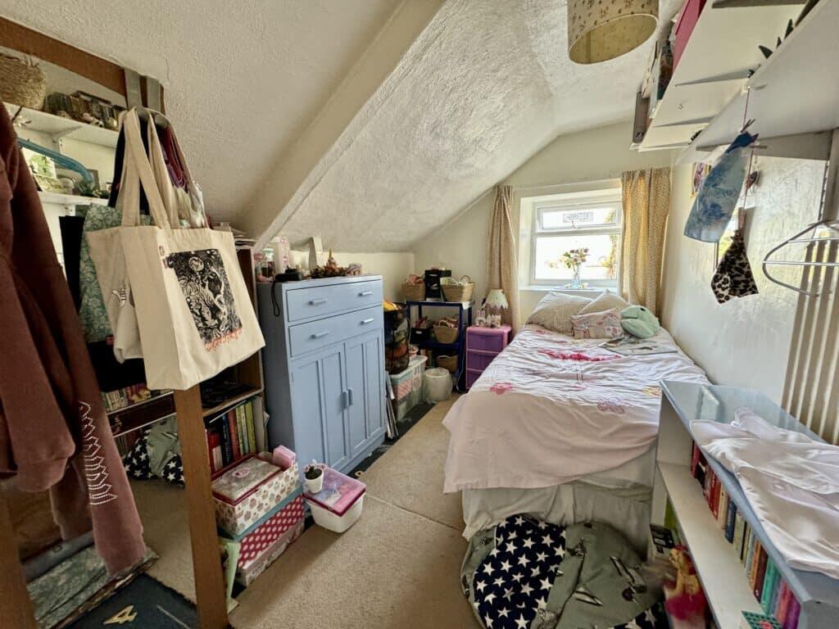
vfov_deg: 85.7
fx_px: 339
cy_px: 314
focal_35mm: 14
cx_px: 420
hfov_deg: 102.1
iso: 320
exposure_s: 1/74
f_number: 2.2
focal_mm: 2.22
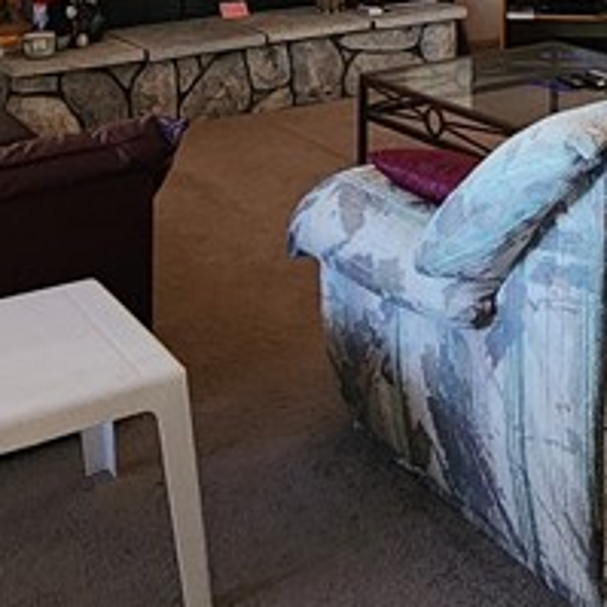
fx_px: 1170
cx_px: 580
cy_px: -198
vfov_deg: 24.9
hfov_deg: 27.7
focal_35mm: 59
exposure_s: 1/60
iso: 400
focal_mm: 2.2
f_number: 2.2
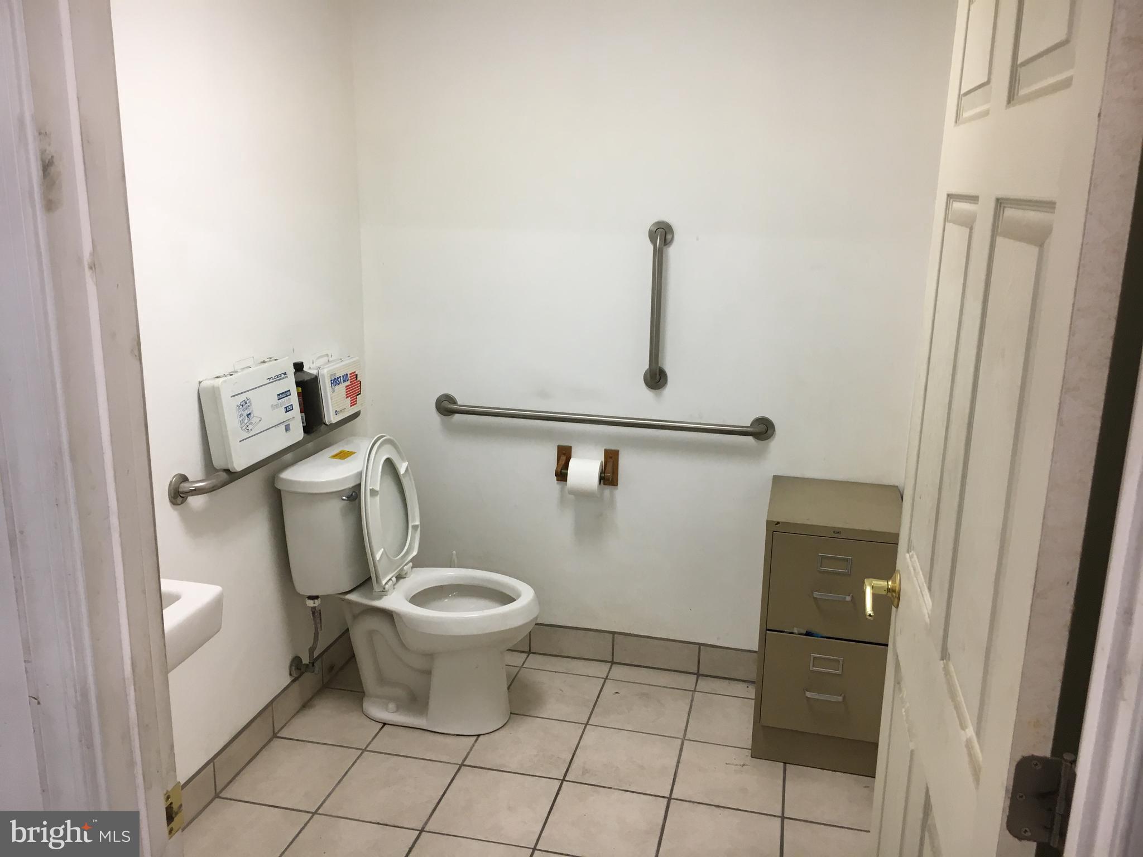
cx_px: 572
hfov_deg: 61.7
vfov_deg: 48.2
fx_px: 958
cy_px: 428
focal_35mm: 29
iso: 50
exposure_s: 1/30
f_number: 2.2
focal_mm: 4.15
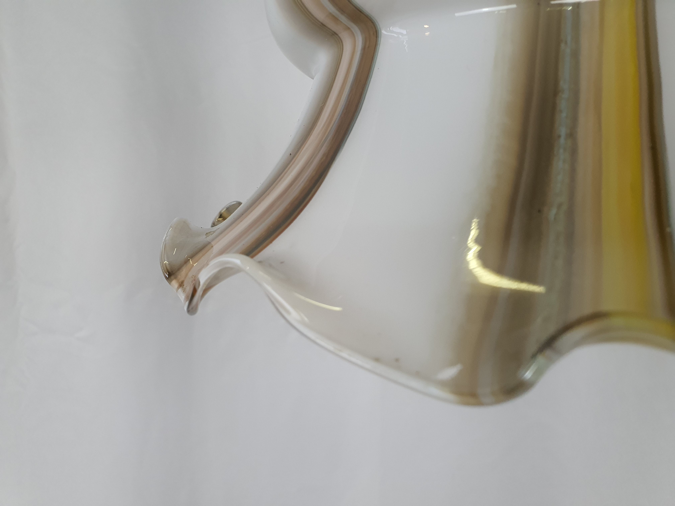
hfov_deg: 67.3
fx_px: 507
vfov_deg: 53.1
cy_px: 253
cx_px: 338
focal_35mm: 26
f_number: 2.4
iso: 200
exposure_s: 1/100
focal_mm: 4.3
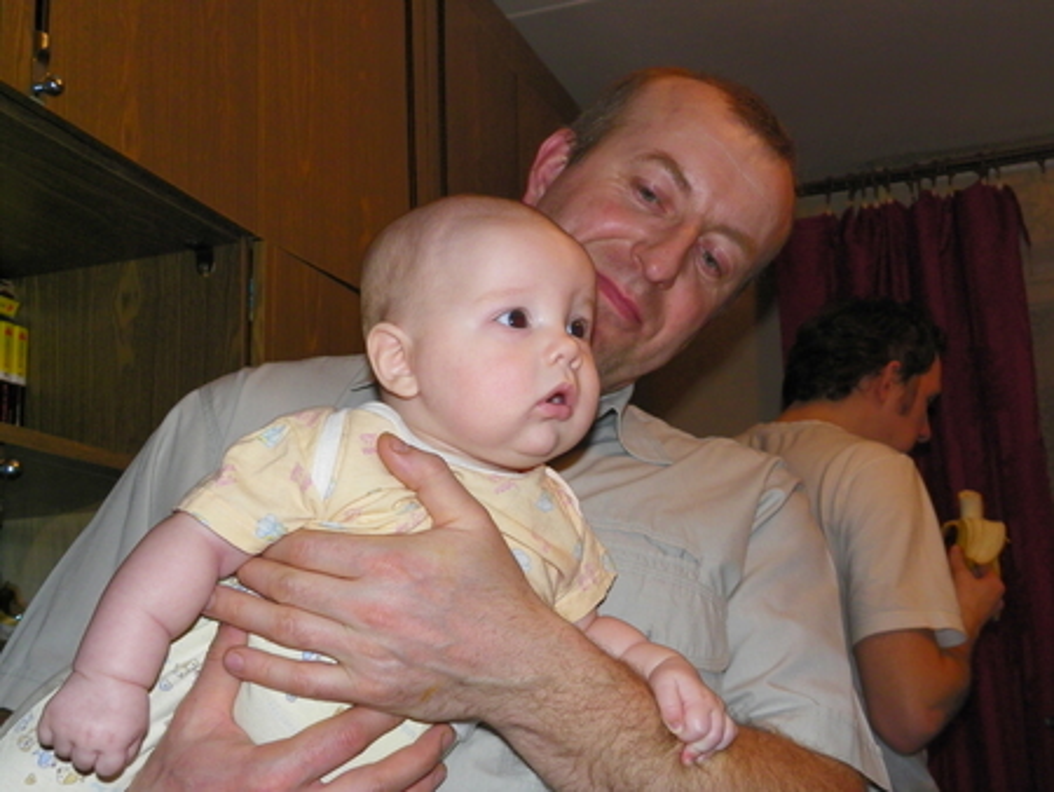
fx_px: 1462
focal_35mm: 48
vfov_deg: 30.3
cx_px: 527
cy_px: 396
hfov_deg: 39.6
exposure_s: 1/40
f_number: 3.2
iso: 200
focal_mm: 8.5
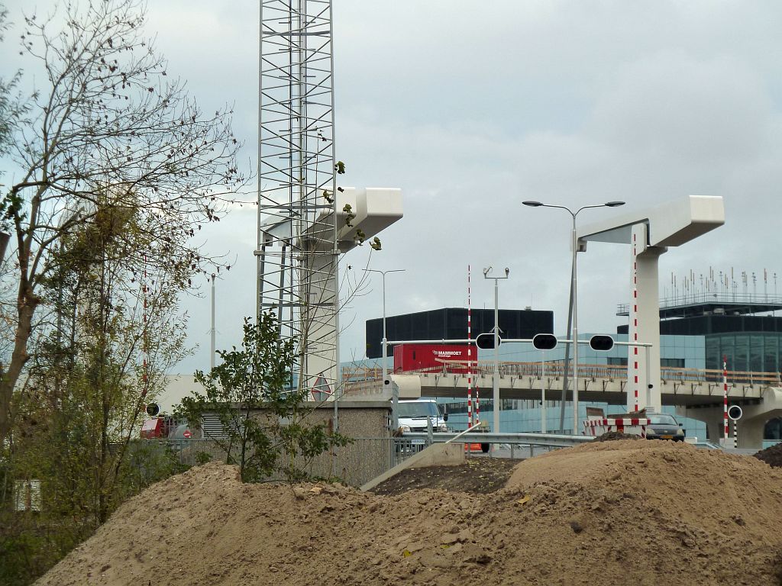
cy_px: 293
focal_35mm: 119
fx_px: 2688
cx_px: 391
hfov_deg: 16.6
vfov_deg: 12.5
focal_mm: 19.5
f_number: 4.4
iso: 125
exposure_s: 1/125
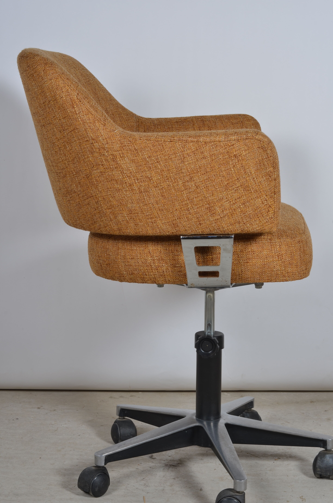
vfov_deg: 27.0
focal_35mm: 75
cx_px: 166
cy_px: 252
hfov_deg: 18.1
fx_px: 1045
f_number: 14
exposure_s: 1/125
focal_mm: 50
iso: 100
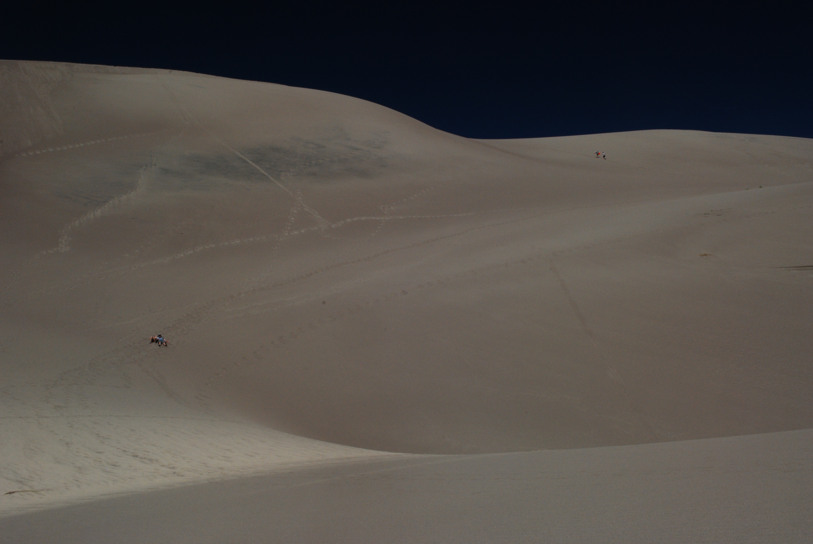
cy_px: 272
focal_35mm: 39
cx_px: 406
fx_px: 882
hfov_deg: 49.5
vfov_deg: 34.3
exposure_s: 1/100
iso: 400
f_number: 22
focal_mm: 26
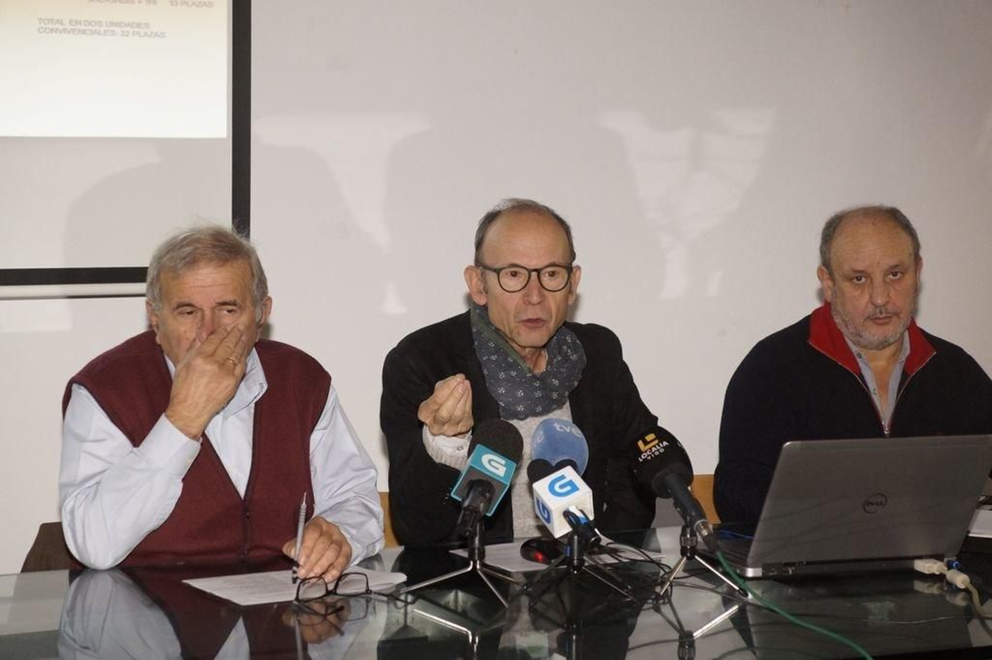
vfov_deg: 16.5
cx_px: 496
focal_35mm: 82
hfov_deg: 24.6
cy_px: 330
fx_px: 2271
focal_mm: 55
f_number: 4.5
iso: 1600
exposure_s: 1/500
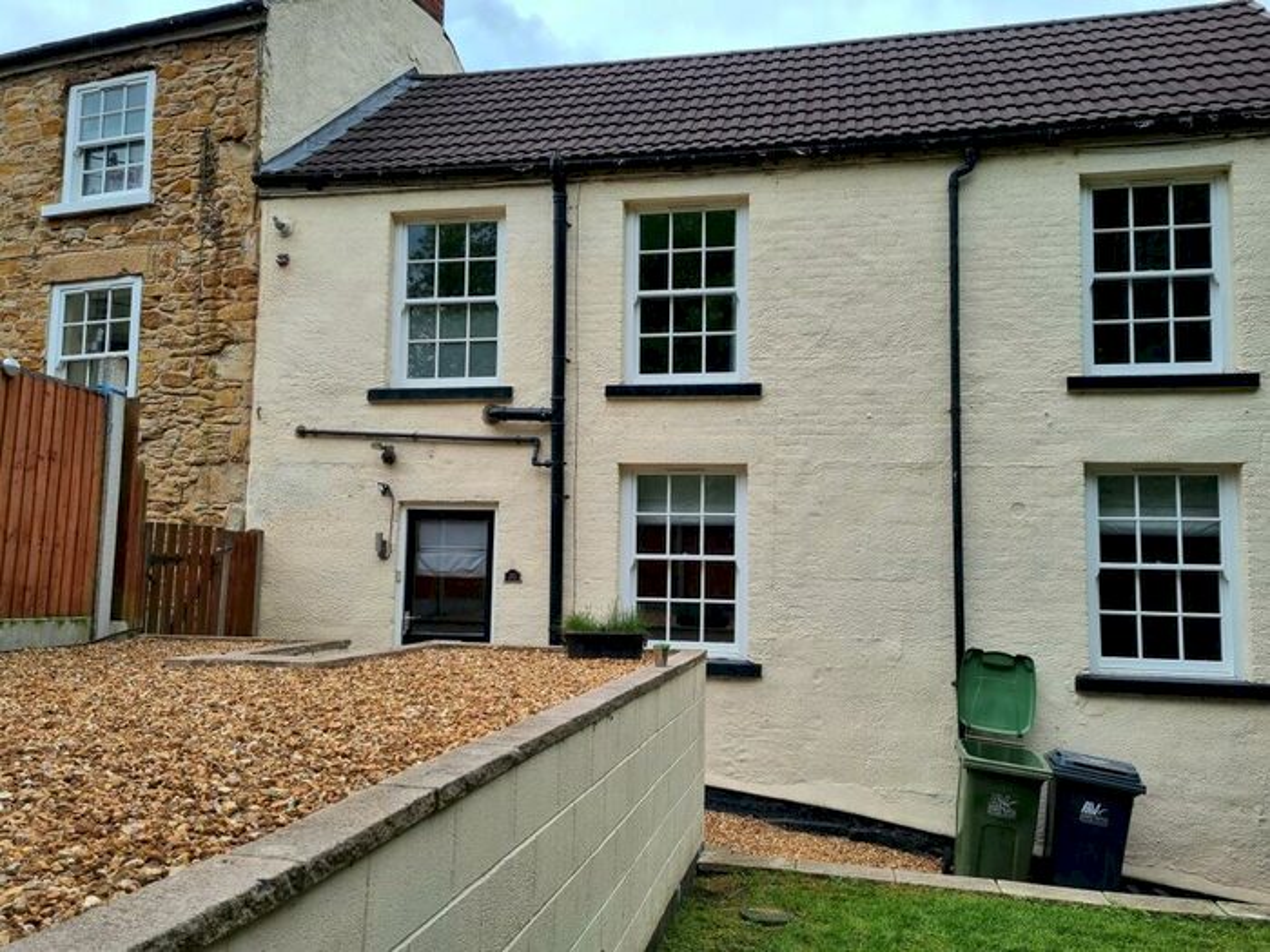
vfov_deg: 53.1
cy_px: 476
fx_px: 954
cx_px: 635
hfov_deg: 67.3
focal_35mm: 26
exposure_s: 1/3333
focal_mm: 5.4
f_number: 1.8
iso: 50
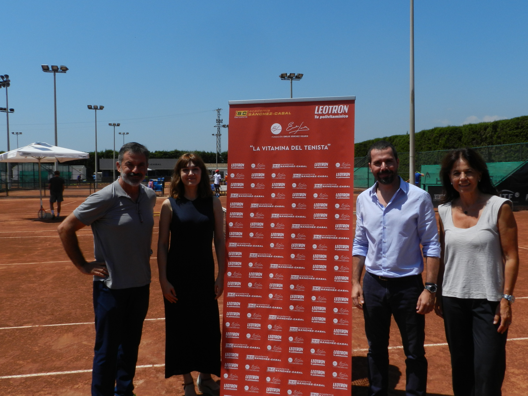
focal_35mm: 32
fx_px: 488
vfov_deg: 44.2
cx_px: 264
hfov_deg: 56.8
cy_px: 198
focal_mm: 5.6
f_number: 6.3
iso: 160
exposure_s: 1/800
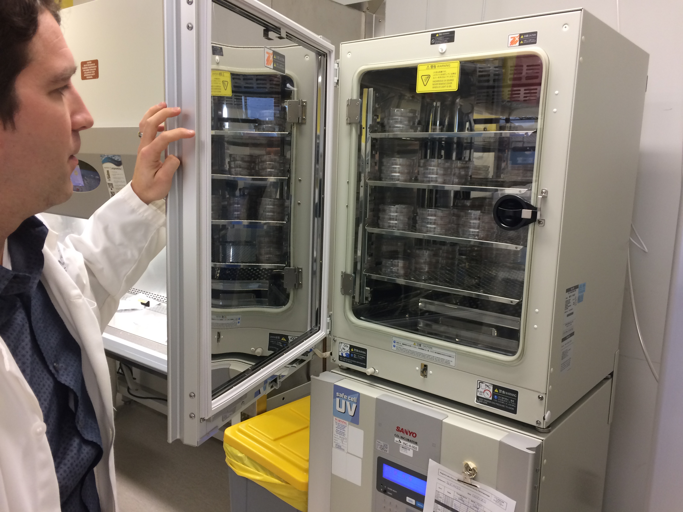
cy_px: 256
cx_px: 342
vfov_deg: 48.2
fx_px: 572
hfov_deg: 61.7
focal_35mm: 29
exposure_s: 1/30
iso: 80
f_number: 2.2
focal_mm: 4.15
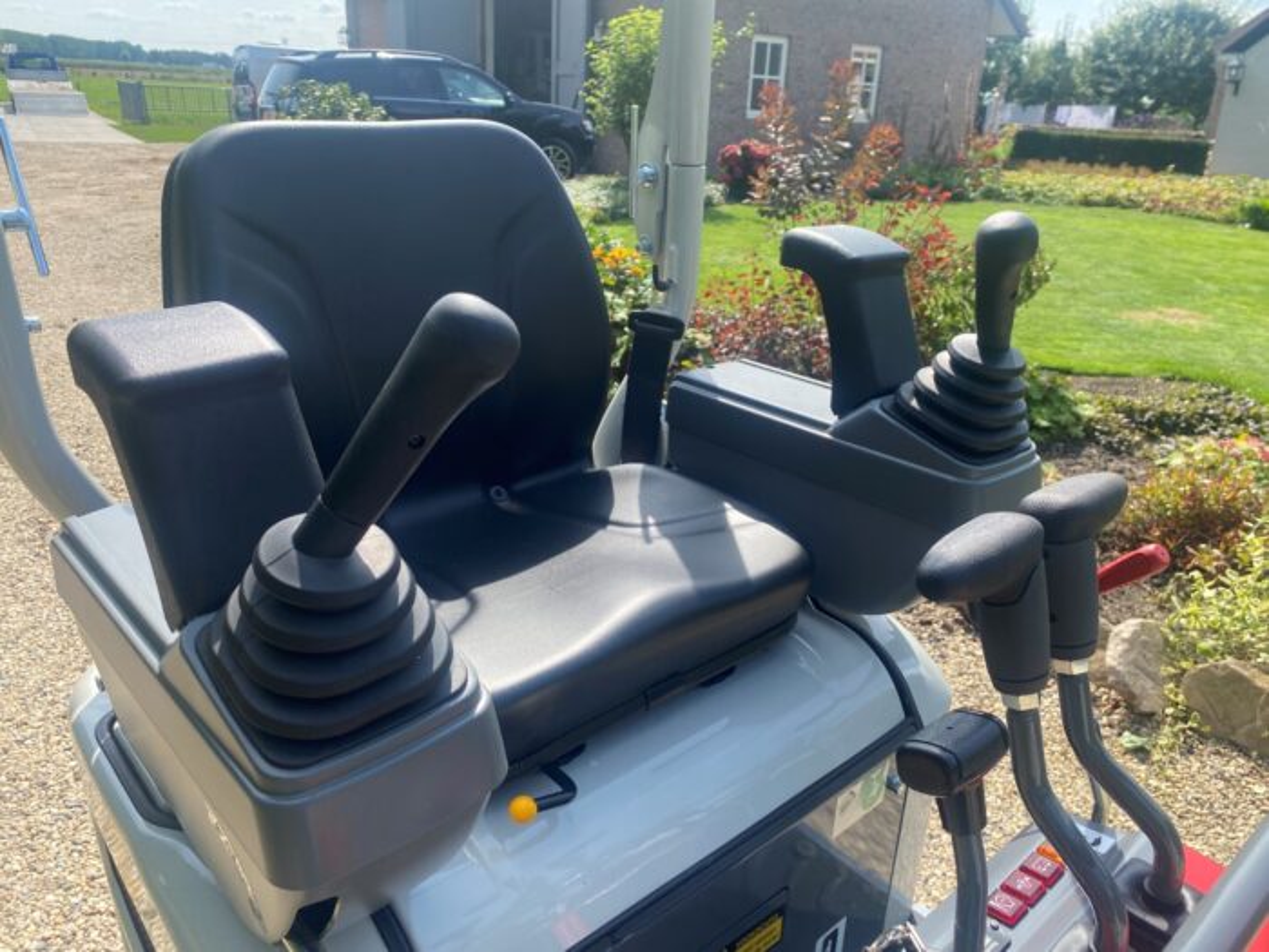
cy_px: 476
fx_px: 953
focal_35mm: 26
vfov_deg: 53.1
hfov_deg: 67.3
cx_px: 634
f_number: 1.8
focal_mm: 4.25
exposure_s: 1/1063
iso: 32
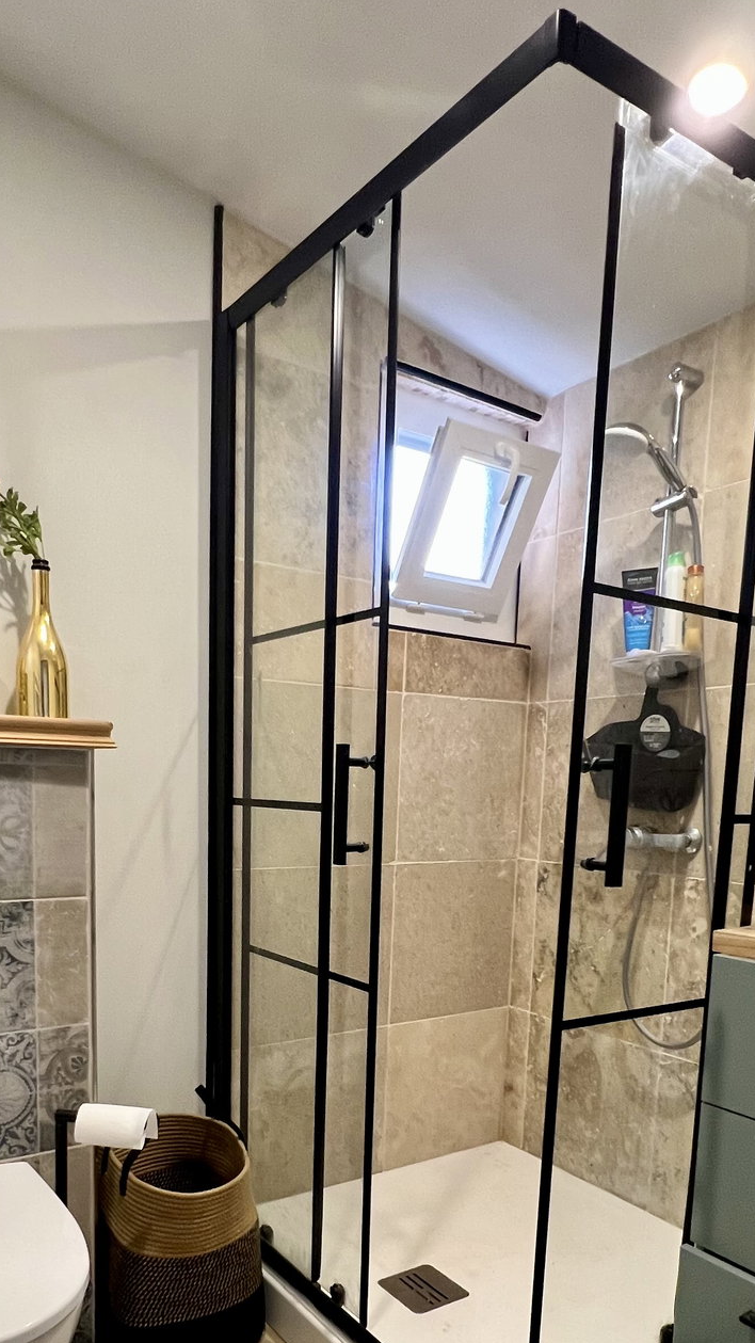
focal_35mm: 24
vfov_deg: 73.6
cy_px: 914
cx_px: 314
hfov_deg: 47.5
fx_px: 854
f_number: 1.8
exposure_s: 1/50
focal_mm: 1.57
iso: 250
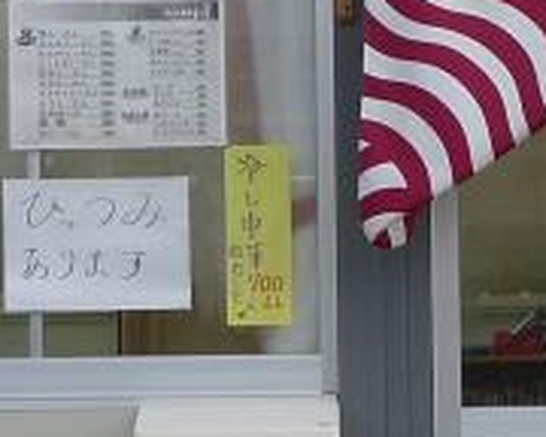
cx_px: 364
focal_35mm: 143
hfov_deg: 13.5
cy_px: 237
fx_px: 2311
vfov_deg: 10.8
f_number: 2.5
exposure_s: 1/125
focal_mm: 5.1
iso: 80
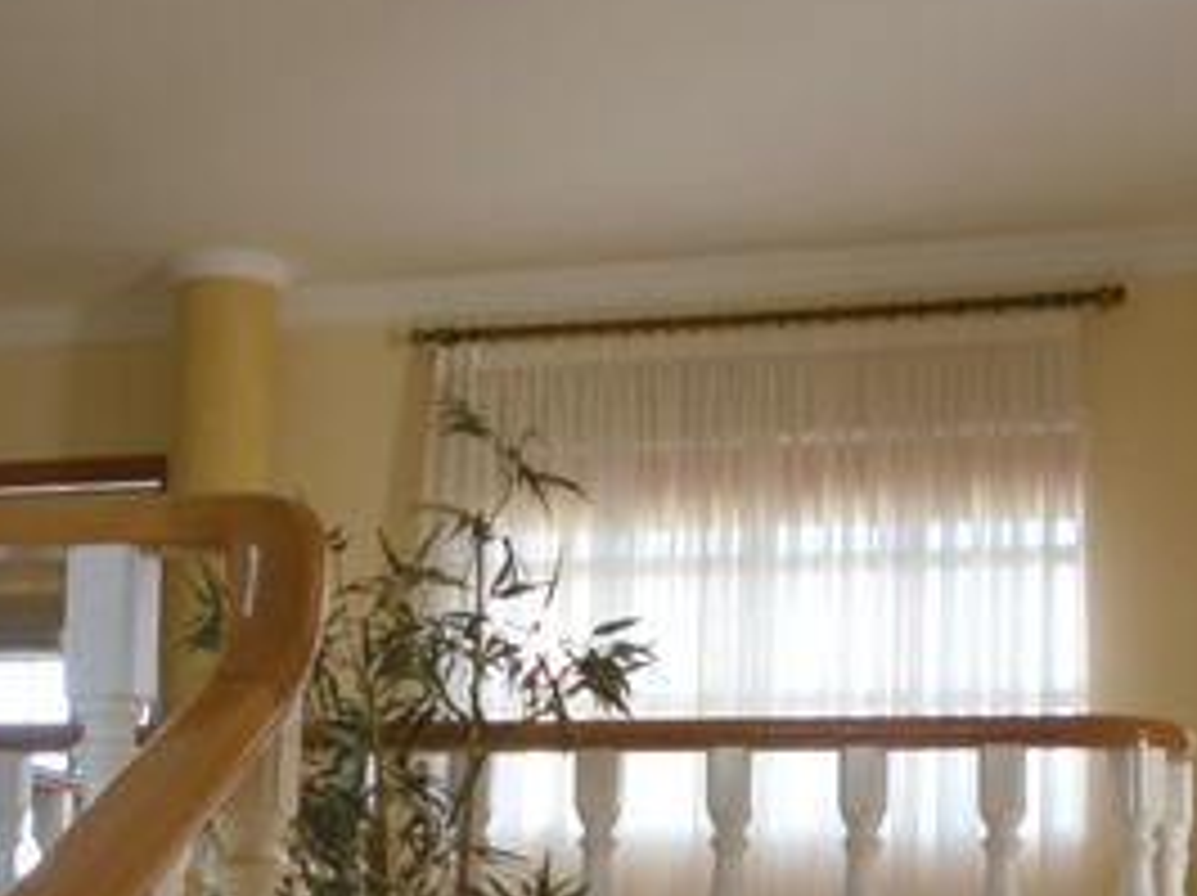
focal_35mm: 65
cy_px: 869
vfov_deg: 21.8
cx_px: 382
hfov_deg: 29.6
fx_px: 2246
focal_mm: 4.8
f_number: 2.9
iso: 100
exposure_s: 1/40
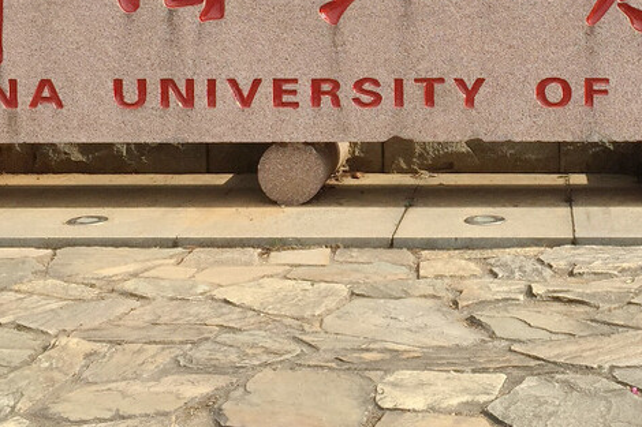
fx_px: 1373
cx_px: 479
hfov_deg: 26.0
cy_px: 14
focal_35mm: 77
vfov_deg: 17.4
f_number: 2.2
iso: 32
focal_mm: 4.15
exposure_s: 1/1980
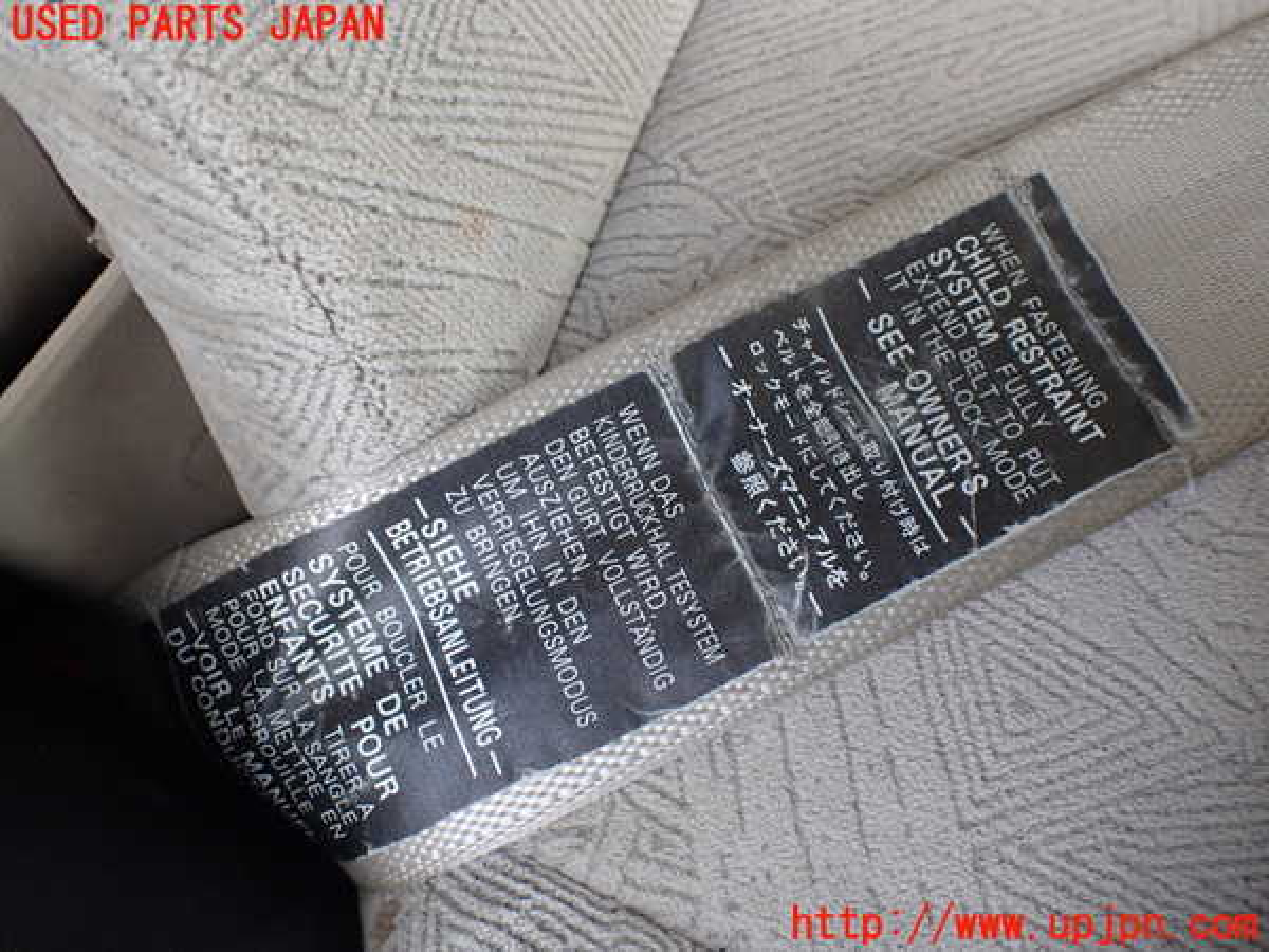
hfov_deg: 60.0
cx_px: 634
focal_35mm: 30
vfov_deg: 46.8
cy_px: 476
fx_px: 1100
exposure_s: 1/125
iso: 250
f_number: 2.3
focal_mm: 5.4
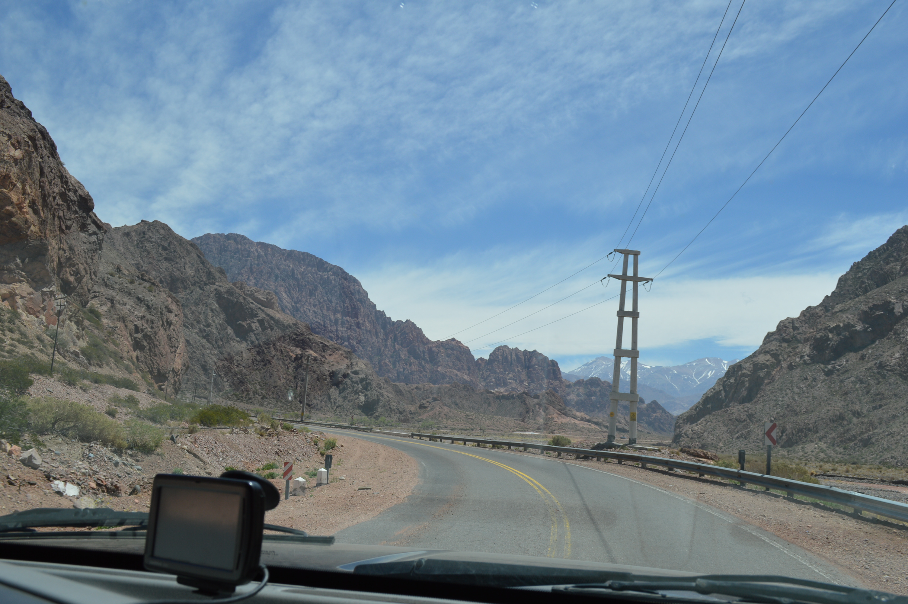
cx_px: 454
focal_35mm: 36
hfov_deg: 53.2
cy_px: 302
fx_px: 907
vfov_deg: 36.8
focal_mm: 24
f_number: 9
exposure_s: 1/320
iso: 100
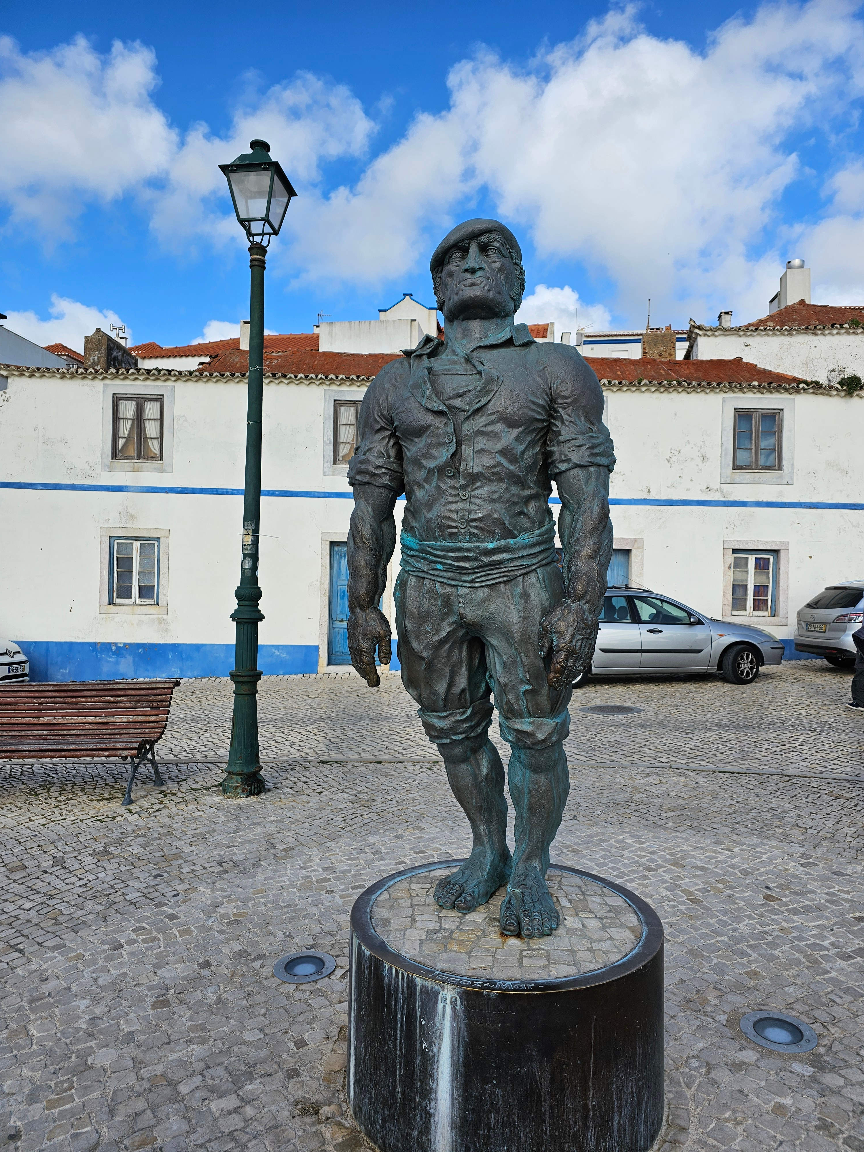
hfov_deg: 58.9
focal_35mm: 23
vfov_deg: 73.9
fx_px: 765
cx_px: 432
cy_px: 576
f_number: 1.7
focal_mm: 6.3
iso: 10
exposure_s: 1/838
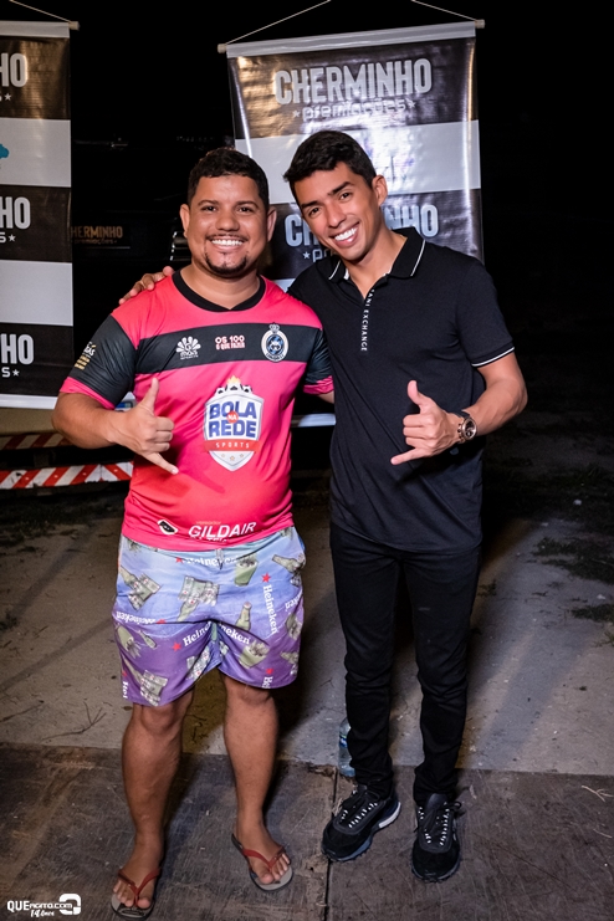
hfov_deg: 36.9
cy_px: 460
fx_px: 921
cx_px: 307
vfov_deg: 53.1
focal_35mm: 36
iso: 2500
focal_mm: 24
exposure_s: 1/320
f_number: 2.8
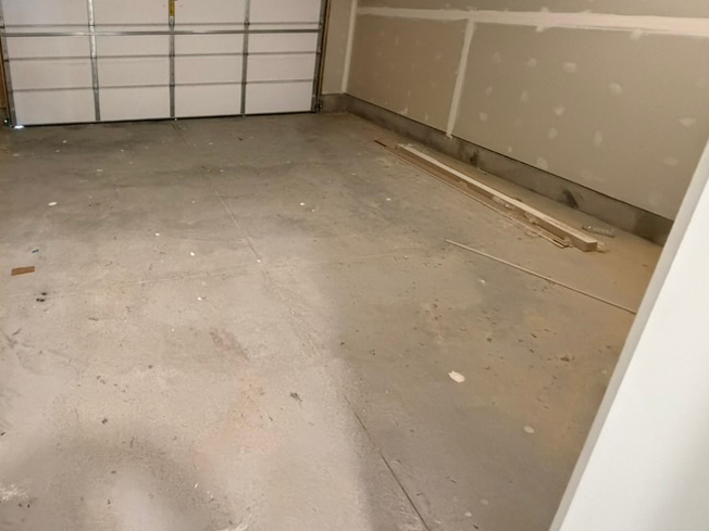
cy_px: 150
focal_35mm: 22
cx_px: 192
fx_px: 451
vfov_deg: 58.7
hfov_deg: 72.0
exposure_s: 1/60
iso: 1000
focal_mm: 2.22
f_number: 2.2
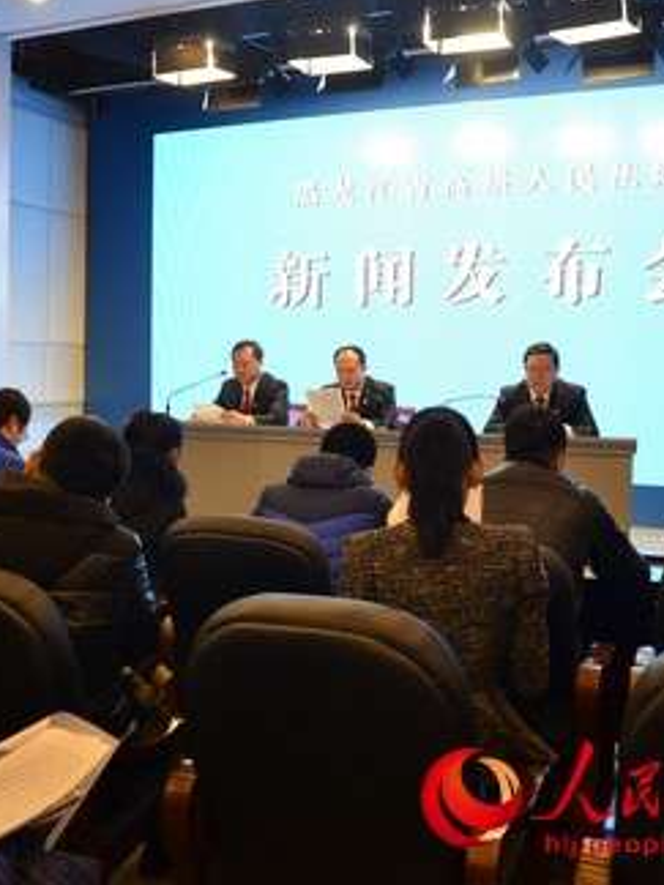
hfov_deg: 35.8
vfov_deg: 46.8
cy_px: 441
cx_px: 271
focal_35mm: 40
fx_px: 1023
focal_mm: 18
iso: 800
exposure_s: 1/60
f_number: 4
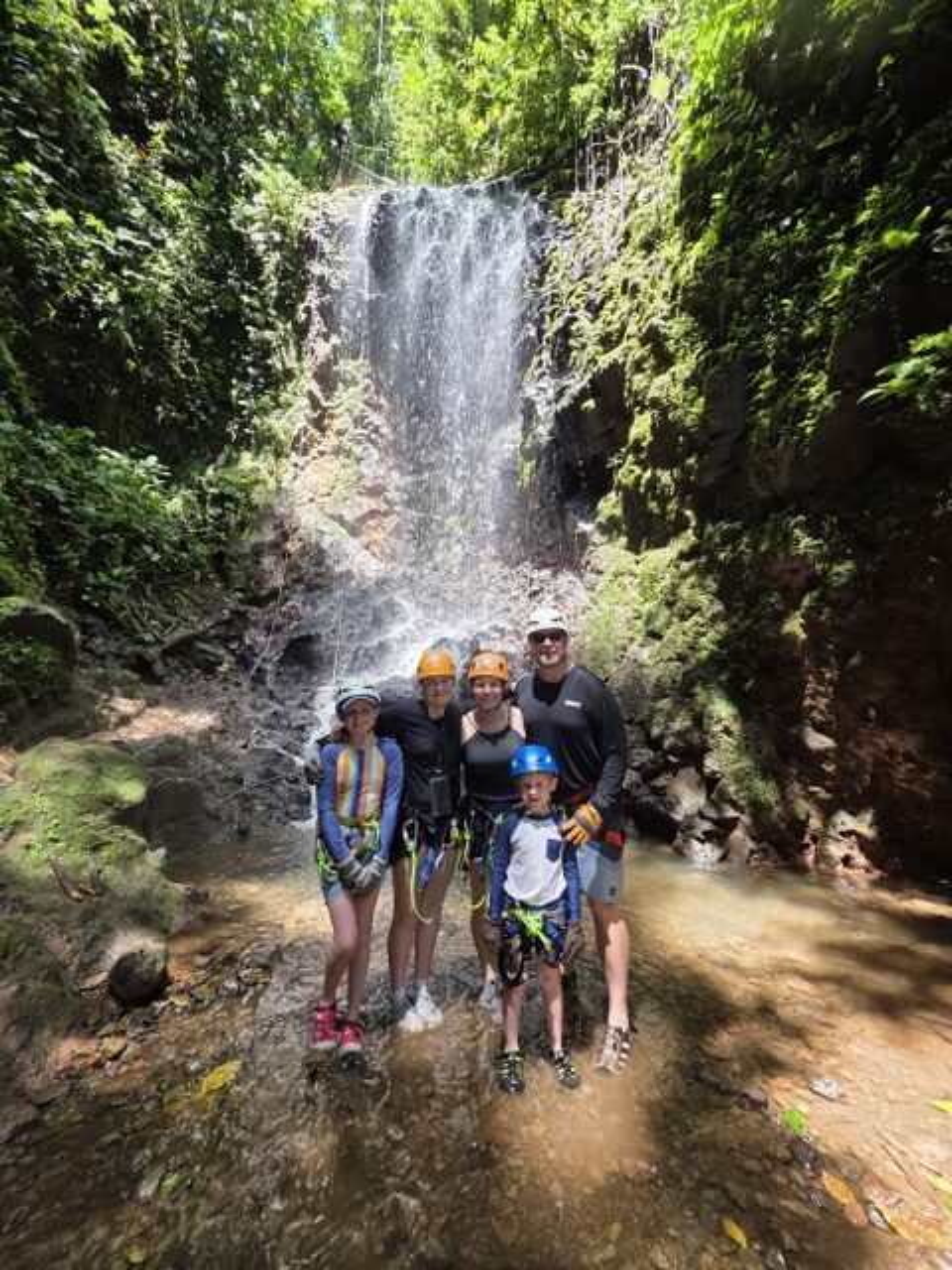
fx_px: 477
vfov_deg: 106.2
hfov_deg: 89.9
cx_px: 476
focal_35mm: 13
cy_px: 635
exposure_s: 1/120
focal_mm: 2.2
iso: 40
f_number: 1.9
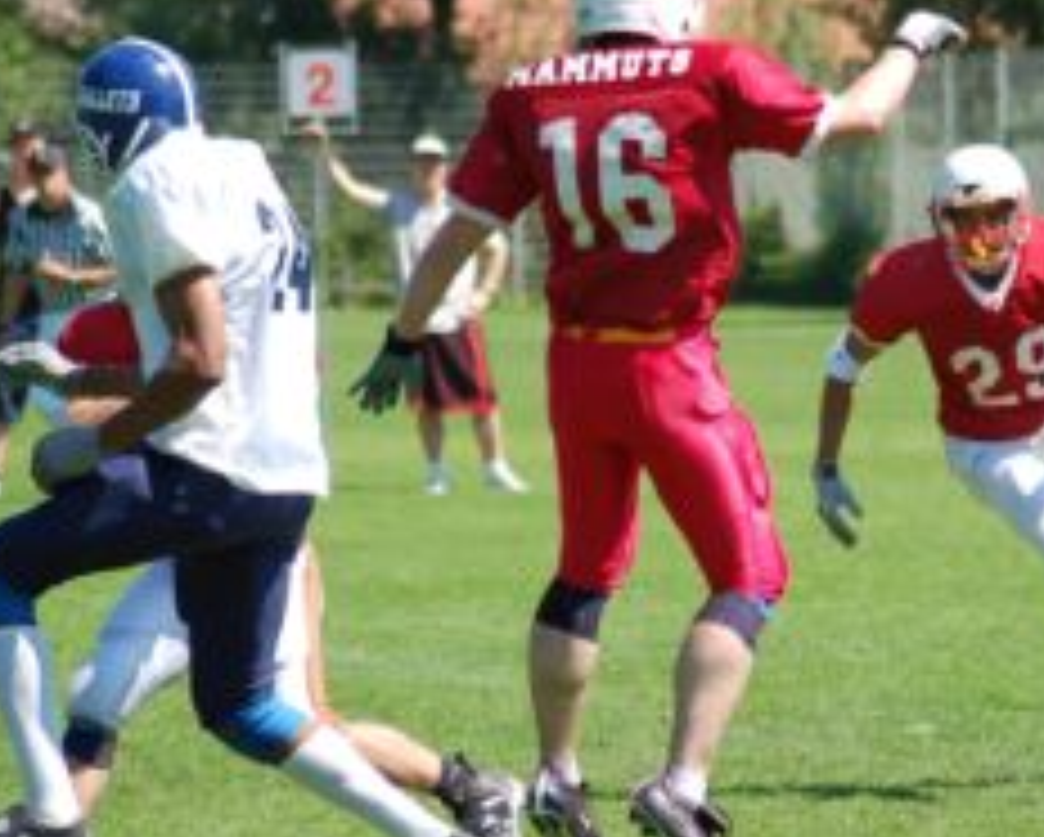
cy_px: 378
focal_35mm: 329
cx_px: 740
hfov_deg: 5.9
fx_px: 10174
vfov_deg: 4.7
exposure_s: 1/1000
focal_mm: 120
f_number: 4.2
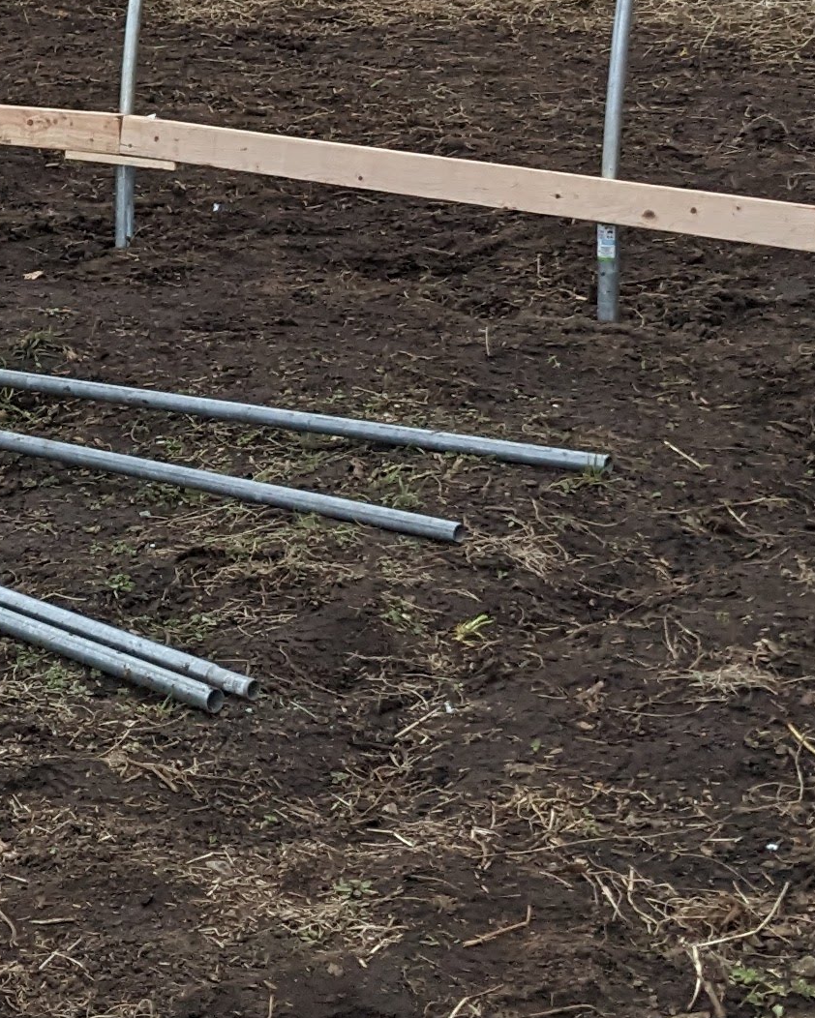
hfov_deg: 14.7
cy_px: 14
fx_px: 3044
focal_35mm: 101
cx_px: -169
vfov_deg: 18.5
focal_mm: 4.38
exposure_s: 1/3906
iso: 87
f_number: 1.73
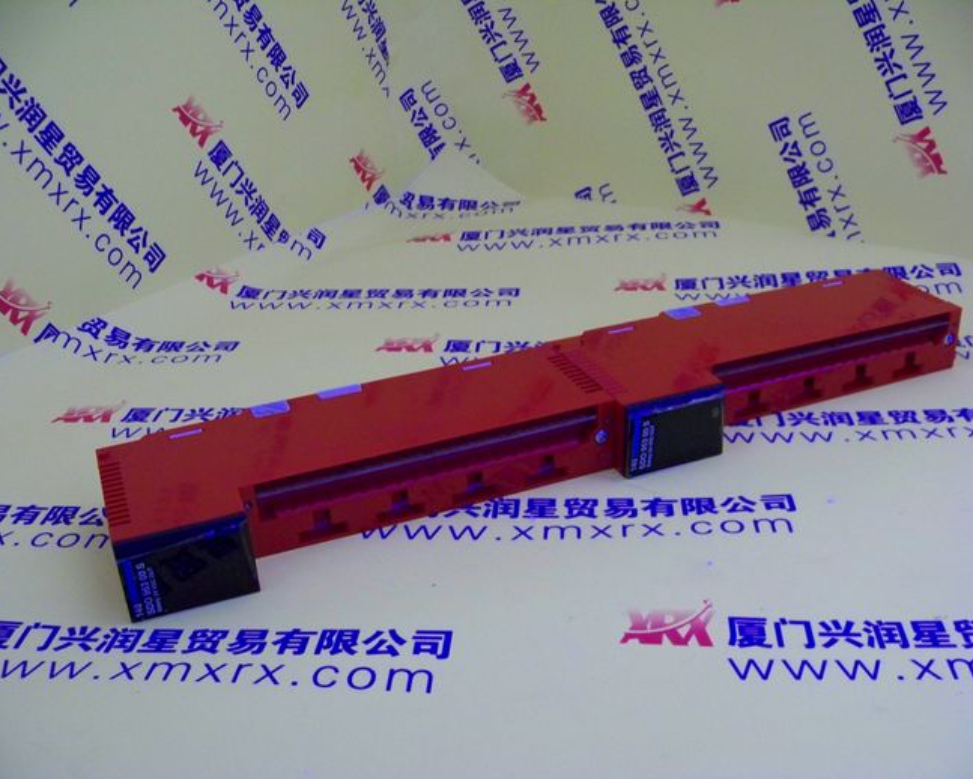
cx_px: 487
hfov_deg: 47.9
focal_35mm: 38
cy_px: 393
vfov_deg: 39.2
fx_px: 1095
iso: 250
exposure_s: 1/30
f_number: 2.8
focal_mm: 5.85
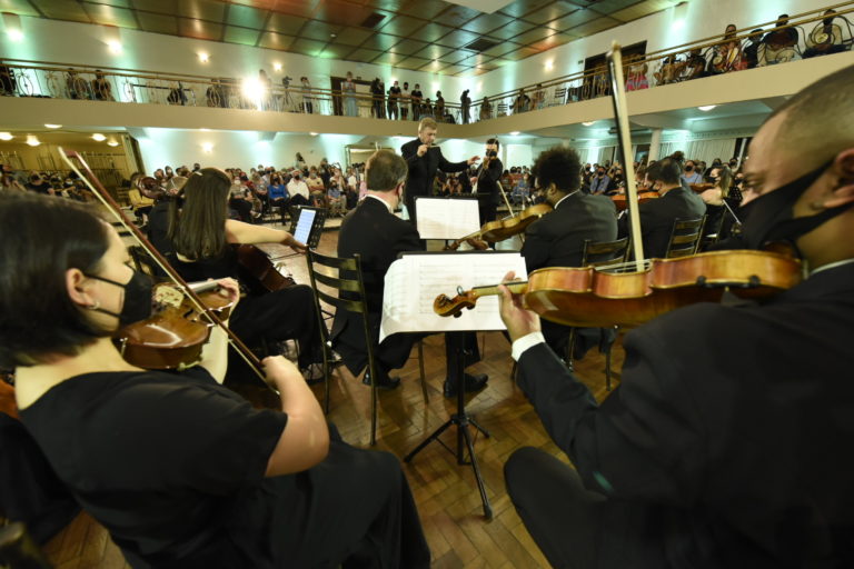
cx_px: 427
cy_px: 284
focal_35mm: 14
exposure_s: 1/80
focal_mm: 14
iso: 3200
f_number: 5
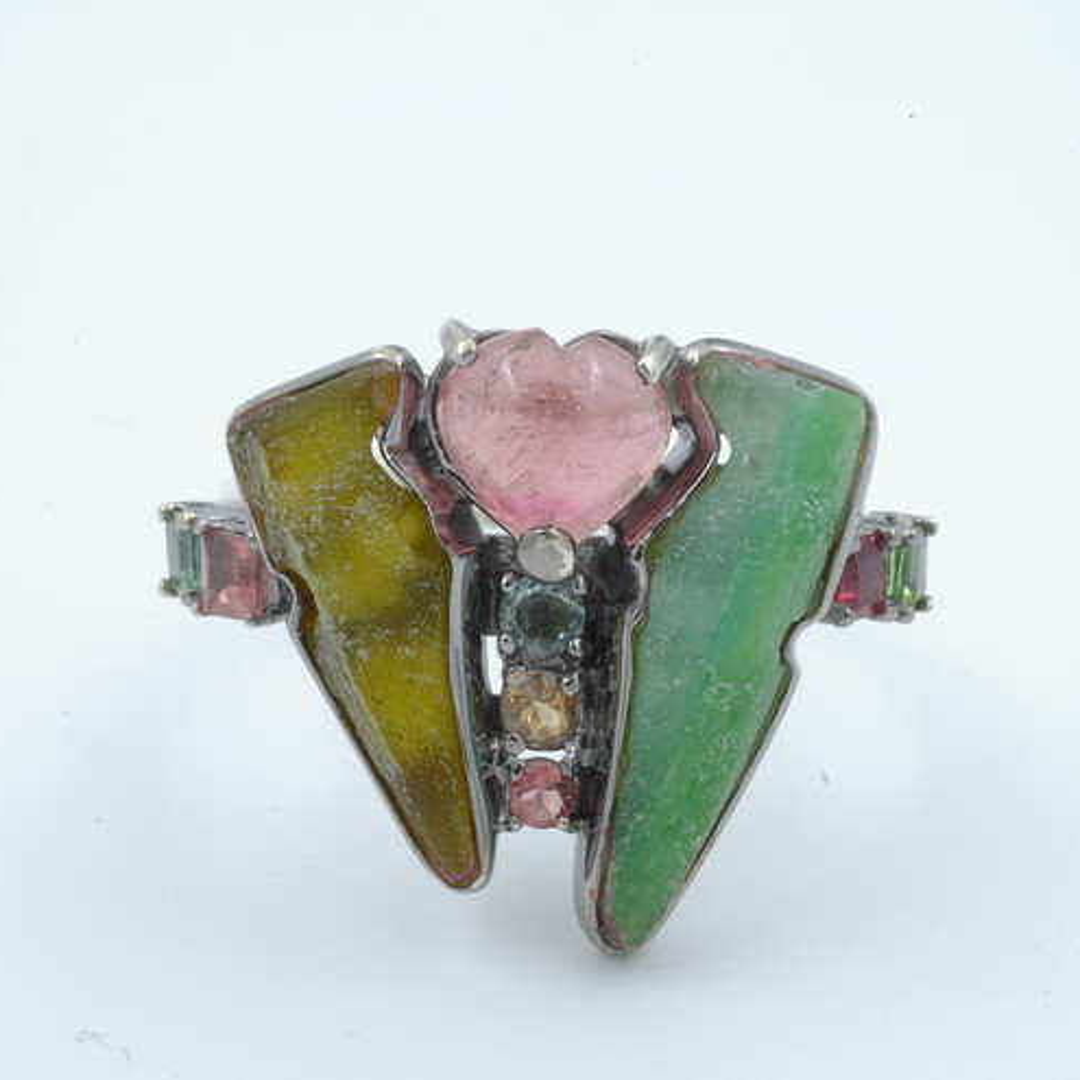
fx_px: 4095
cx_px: 596
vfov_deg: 15.0
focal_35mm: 116
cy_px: 541
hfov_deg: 15.0
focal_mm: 60
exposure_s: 1.5
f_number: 22
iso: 200
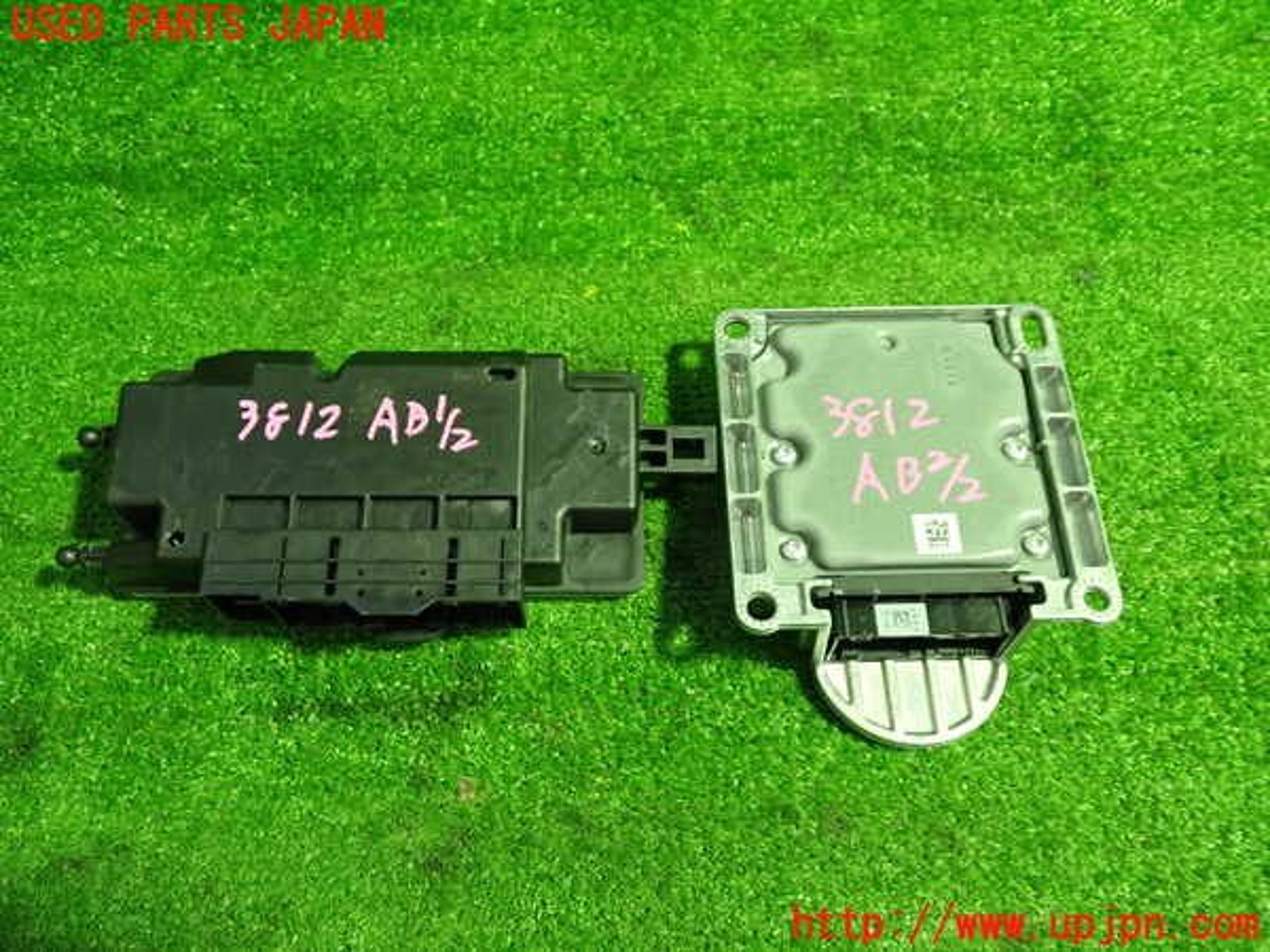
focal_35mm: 32
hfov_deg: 56.8
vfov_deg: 44.2
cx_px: 635
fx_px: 1174
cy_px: 476
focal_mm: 5.79
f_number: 2.4
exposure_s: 1/30
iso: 400
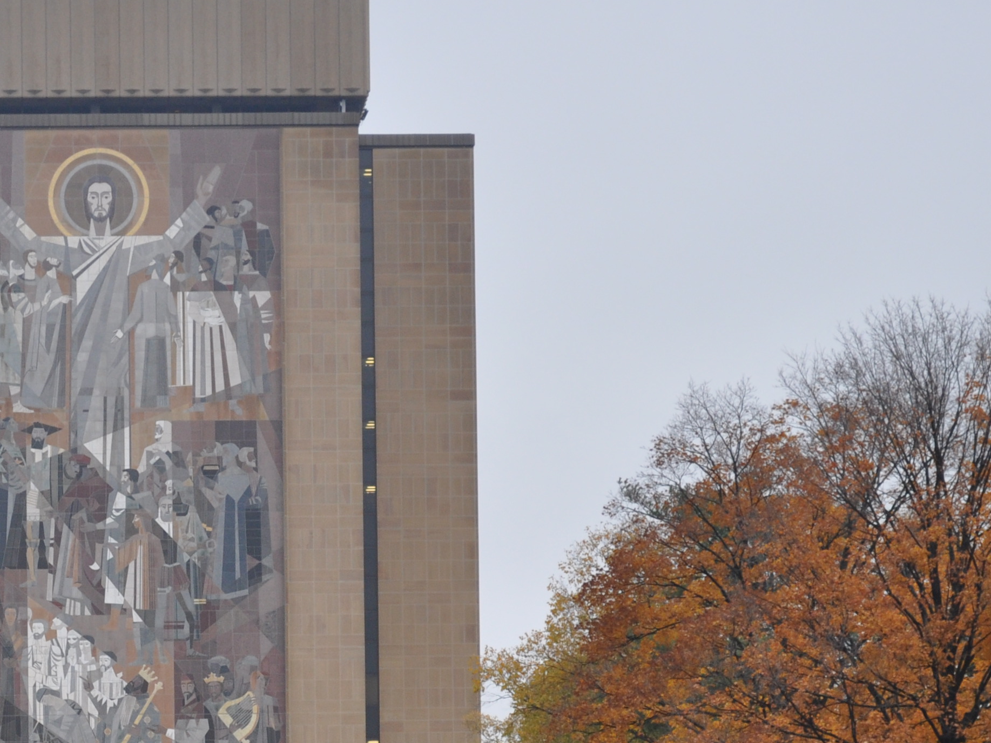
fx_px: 5299
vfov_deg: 8.0
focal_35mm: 185
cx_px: 164
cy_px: 713
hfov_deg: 10.6
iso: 400
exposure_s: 1/125
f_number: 5.6
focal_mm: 55
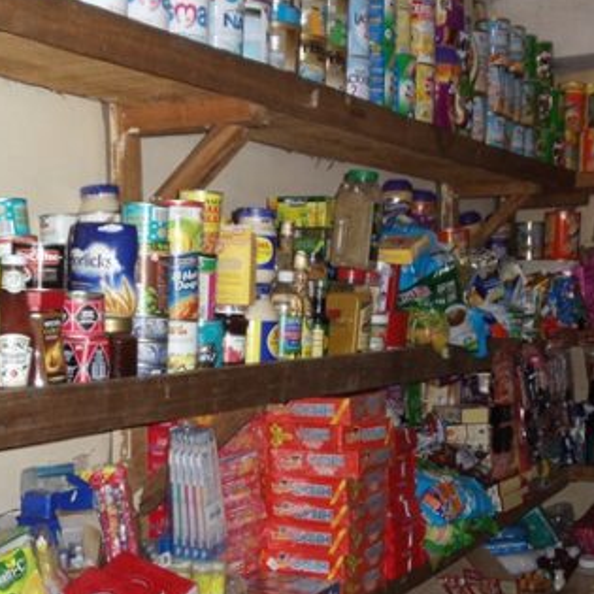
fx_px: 1437
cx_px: 272
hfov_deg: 23.4
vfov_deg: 23.2
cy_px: 400
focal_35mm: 74
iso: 200
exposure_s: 1/30
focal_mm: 6
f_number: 3.5
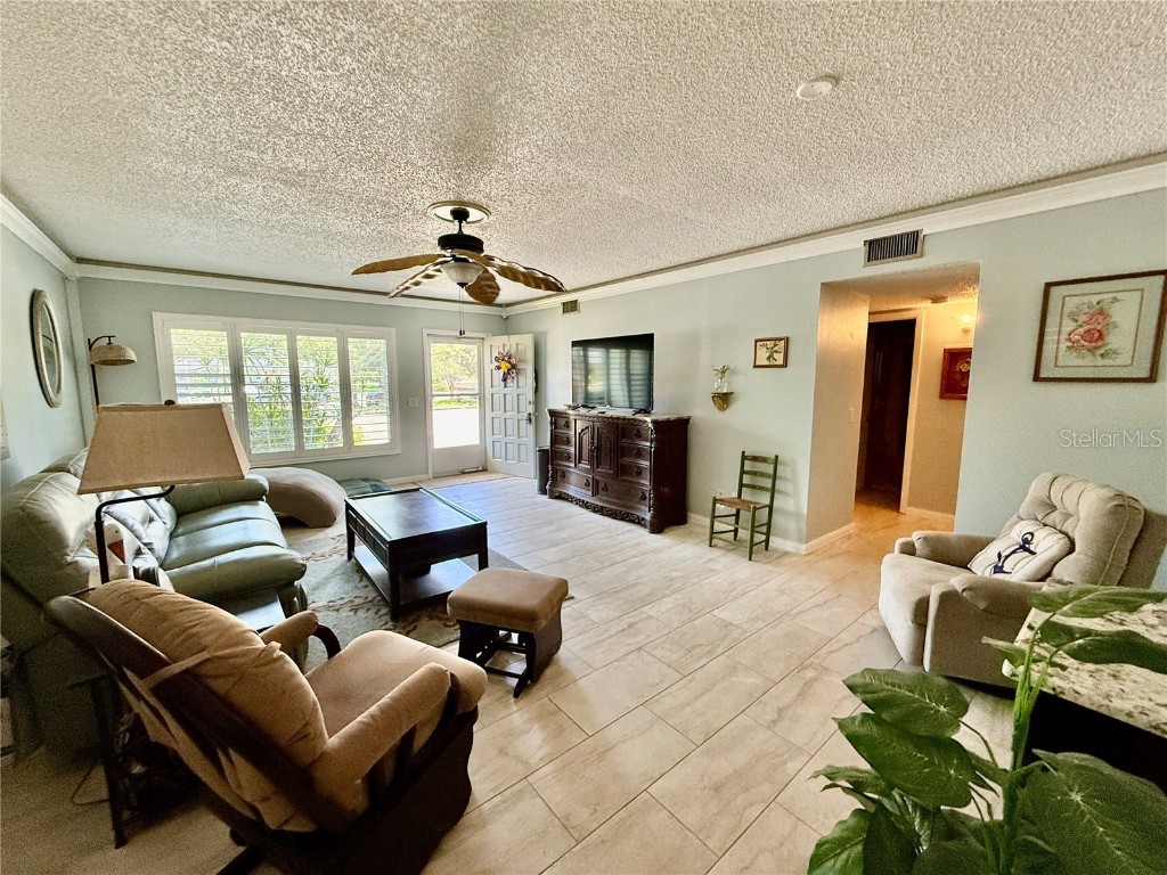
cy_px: 438
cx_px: 584
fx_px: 472
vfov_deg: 85.7
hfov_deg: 102.1
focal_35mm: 14
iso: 250
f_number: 2.2
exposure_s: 1/99
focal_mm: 2.22
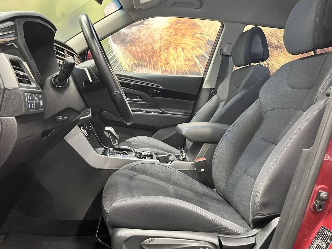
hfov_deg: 56.8
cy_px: 137
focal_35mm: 32
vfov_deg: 44.1
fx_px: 307
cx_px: 165
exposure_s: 1/40
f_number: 1.6
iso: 640
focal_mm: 5.1
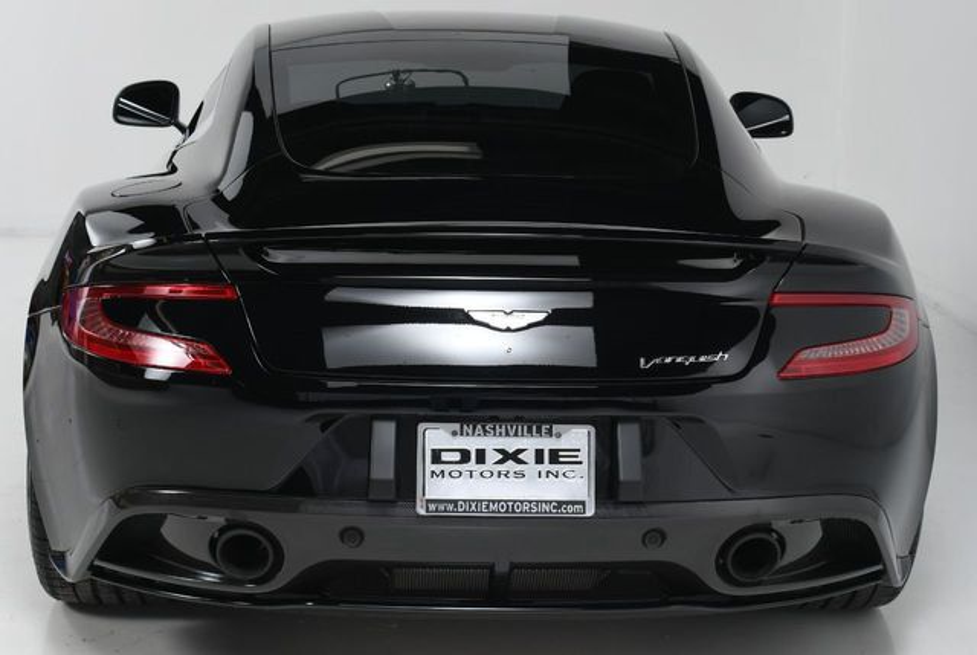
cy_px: 328
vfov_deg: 20.1
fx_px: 1848
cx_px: 488
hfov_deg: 29.6
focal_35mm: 68
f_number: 11
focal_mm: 34
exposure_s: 1/160
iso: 100
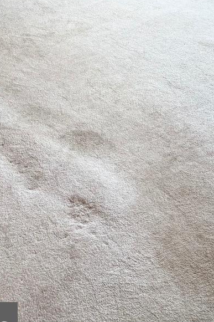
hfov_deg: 20.1
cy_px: -78
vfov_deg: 26.6
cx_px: 198
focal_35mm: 66
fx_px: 589
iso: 125
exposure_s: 1/234
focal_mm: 6.76
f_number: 1.78
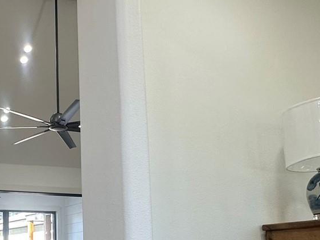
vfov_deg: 28.2
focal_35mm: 51
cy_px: 177
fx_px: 472
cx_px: 42
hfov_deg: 35.6
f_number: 2.2
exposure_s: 1/99
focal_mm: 2.22
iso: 64
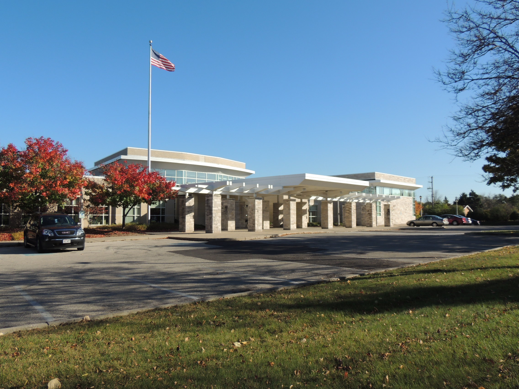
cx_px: 260
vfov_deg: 46.8
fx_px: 450
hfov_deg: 60.0
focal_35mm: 30
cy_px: 194
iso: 100
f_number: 3.1
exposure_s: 1/1250
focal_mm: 5.3
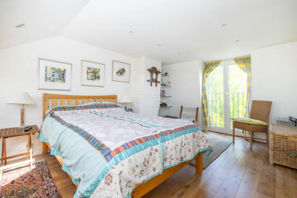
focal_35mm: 15
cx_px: 148
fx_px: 124
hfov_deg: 100.4
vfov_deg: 77.4
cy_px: 99
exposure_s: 1/60
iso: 500
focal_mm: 10
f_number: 6.4
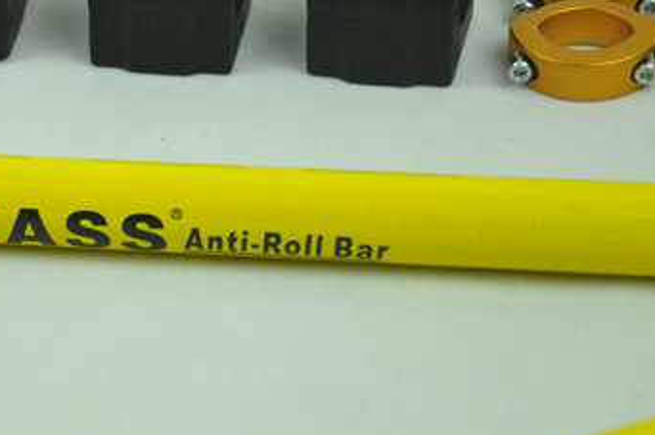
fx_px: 3234
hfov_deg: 11.5
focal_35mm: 178
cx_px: 4
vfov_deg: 7.7
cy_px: 261
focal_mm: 58
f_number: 5
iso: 3200
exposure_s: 1/800
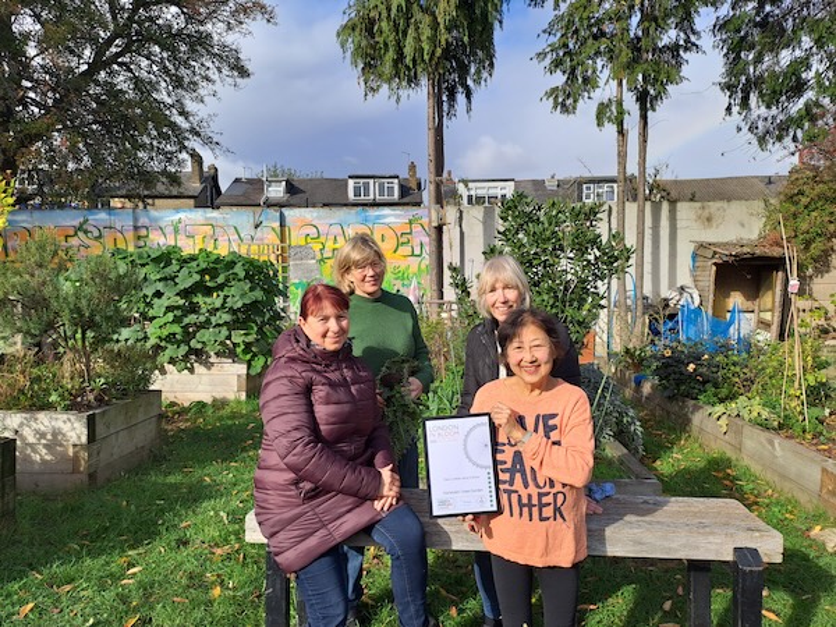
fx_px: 604
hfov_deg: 69.4
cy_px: 314
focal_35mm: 25
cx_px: 418
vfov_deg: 54.9
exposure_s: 1/1233
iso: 32
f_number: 1.8
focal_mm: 4.65
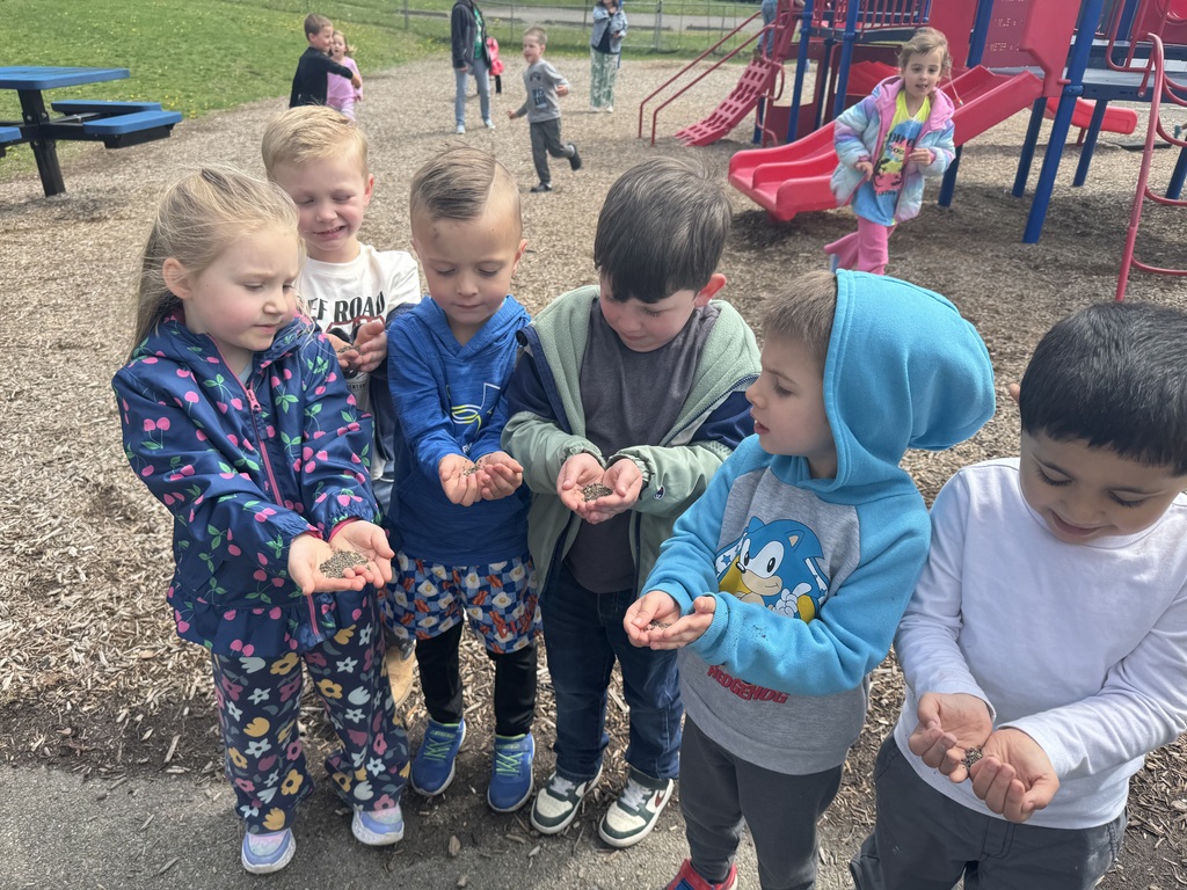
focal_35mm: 24
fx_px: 823
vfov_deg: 56.8
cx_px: 594
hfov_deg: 71.6
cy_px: 445
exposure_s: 1/2252
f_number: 1.78
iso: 80
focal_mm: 6.76
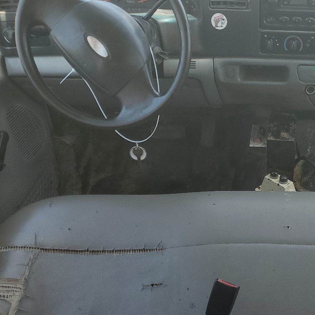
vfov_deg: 36.0
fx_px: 484
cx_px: 271
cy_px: 174
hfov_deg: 34.4
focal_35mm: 47
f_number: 1.5
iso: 50
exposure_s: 1/278
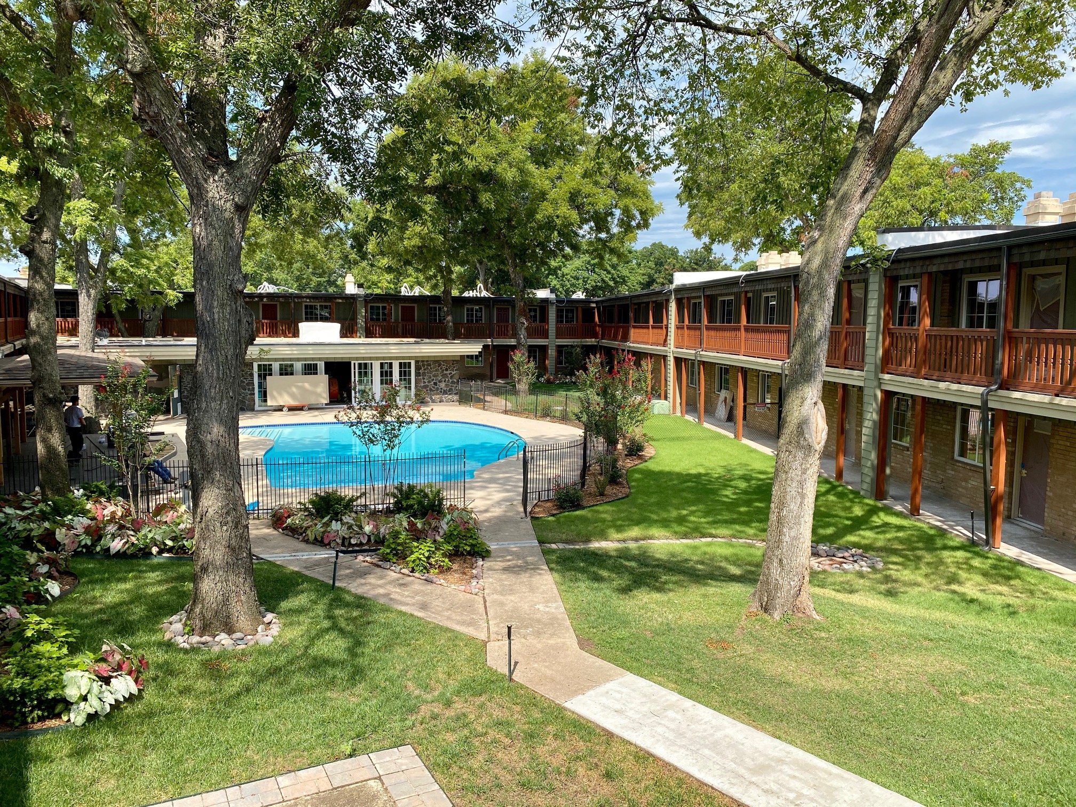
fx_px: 808
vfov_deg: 53.1
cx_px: 538
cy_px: 404
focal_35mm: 26
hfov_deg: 67.3
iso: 32
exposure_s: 1/1629
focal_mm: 4.25
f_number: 1.8
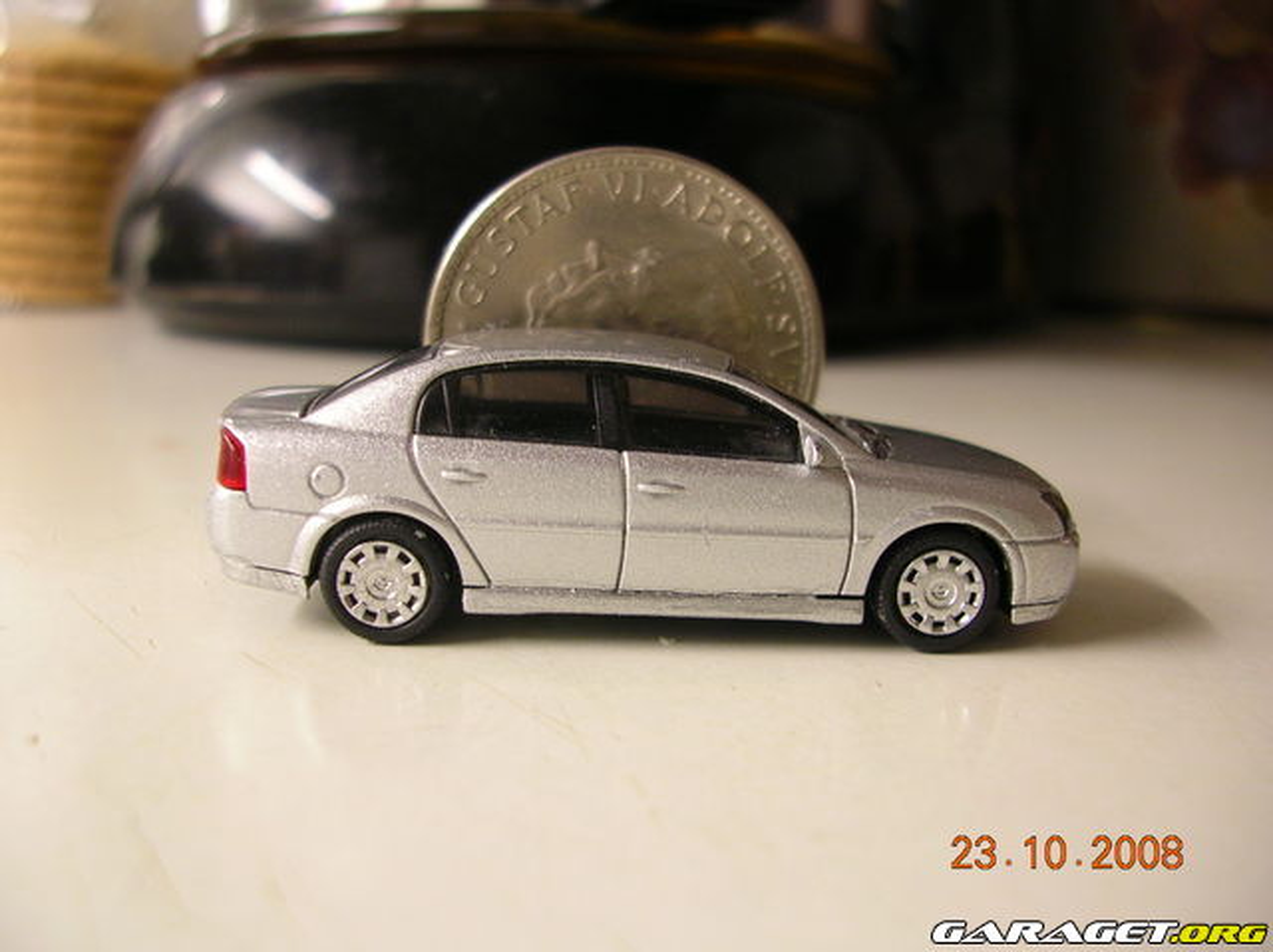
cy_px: 476
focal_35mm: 35
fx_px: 1286
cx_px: 636
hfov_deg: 52.7
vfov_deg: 40.6
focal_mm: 5.8
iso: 75
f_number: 2.8
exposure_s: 1/5.8
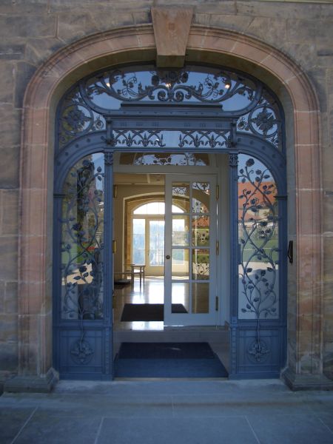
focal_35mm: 35
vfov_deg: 52.6
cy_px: 222
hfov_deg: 40.7
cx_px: 166
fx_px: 449
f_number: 2.6
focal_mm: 5.8
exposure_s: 1/200
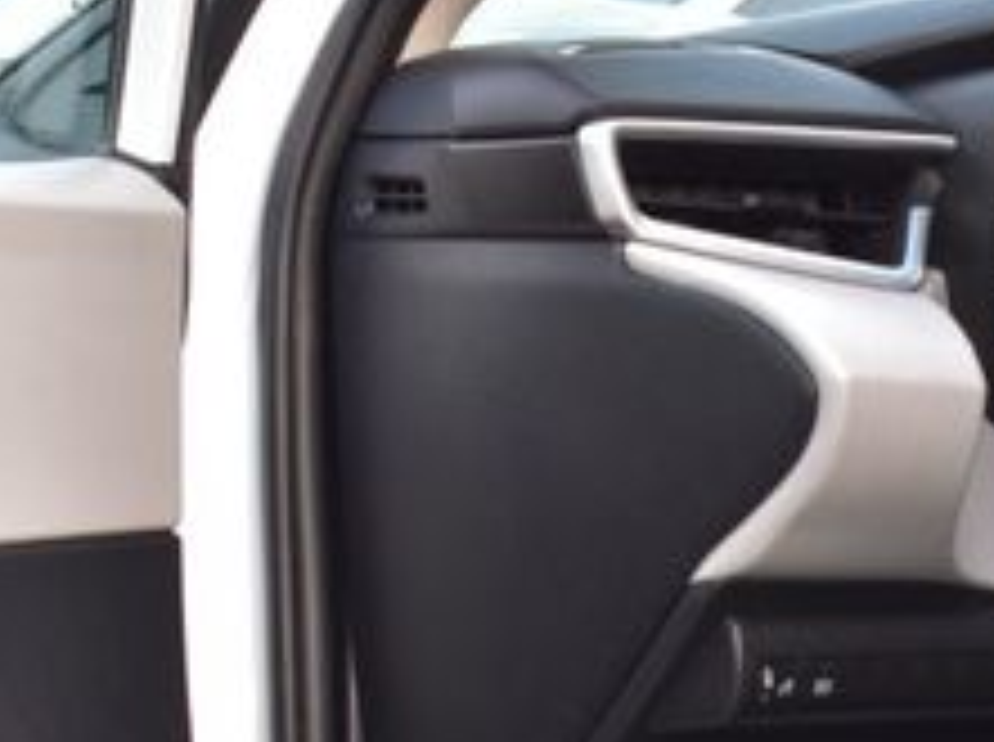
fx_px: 4197
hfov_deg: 13.1
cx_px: 1205
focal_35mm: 146
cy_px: 935
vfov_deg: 9.9
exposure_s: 1/20
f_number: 6.3
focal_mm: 35
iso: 400
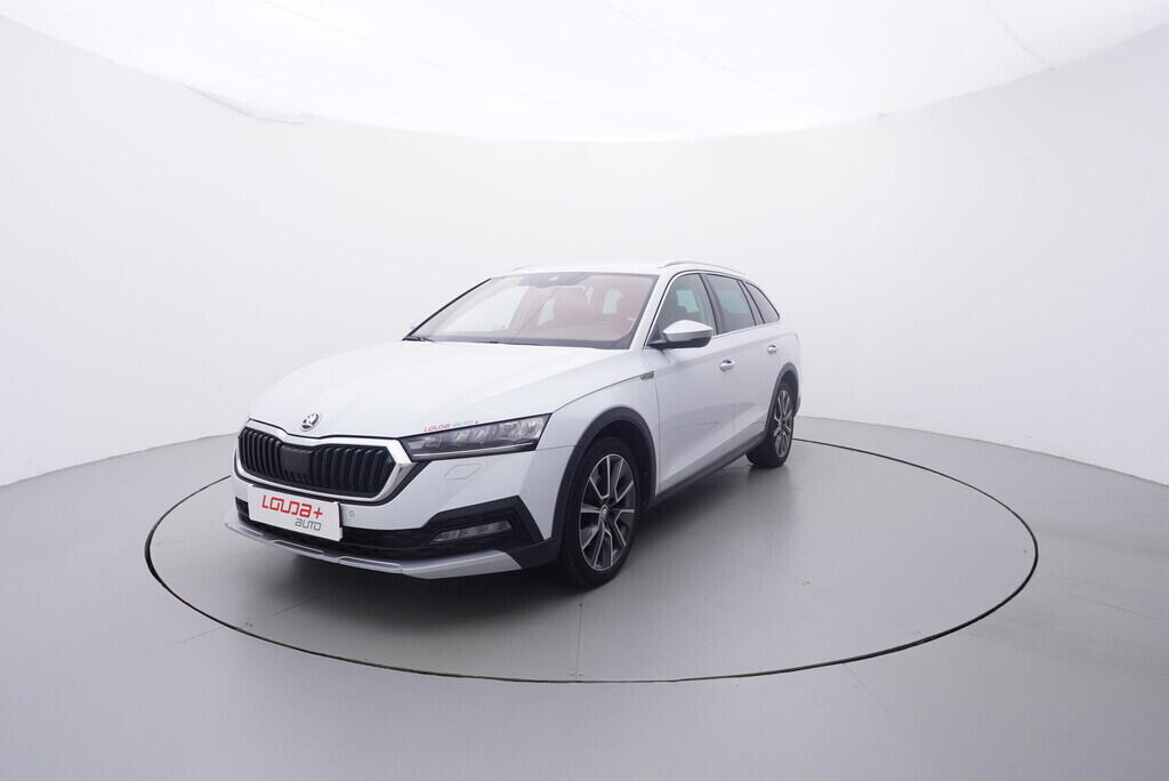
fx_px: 731
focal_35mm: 22
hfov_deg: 77.3
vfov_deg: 56.2
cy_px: 390
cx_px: 584
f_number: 5
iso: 200
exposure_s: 1/80
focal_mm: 15
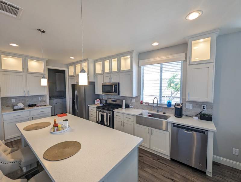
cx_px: 120
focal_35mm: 13
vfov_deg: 90.1
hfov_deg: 106.1
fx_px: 91
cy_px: 91
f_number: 2.2
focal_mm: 1.95
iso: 152
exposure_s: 1/120
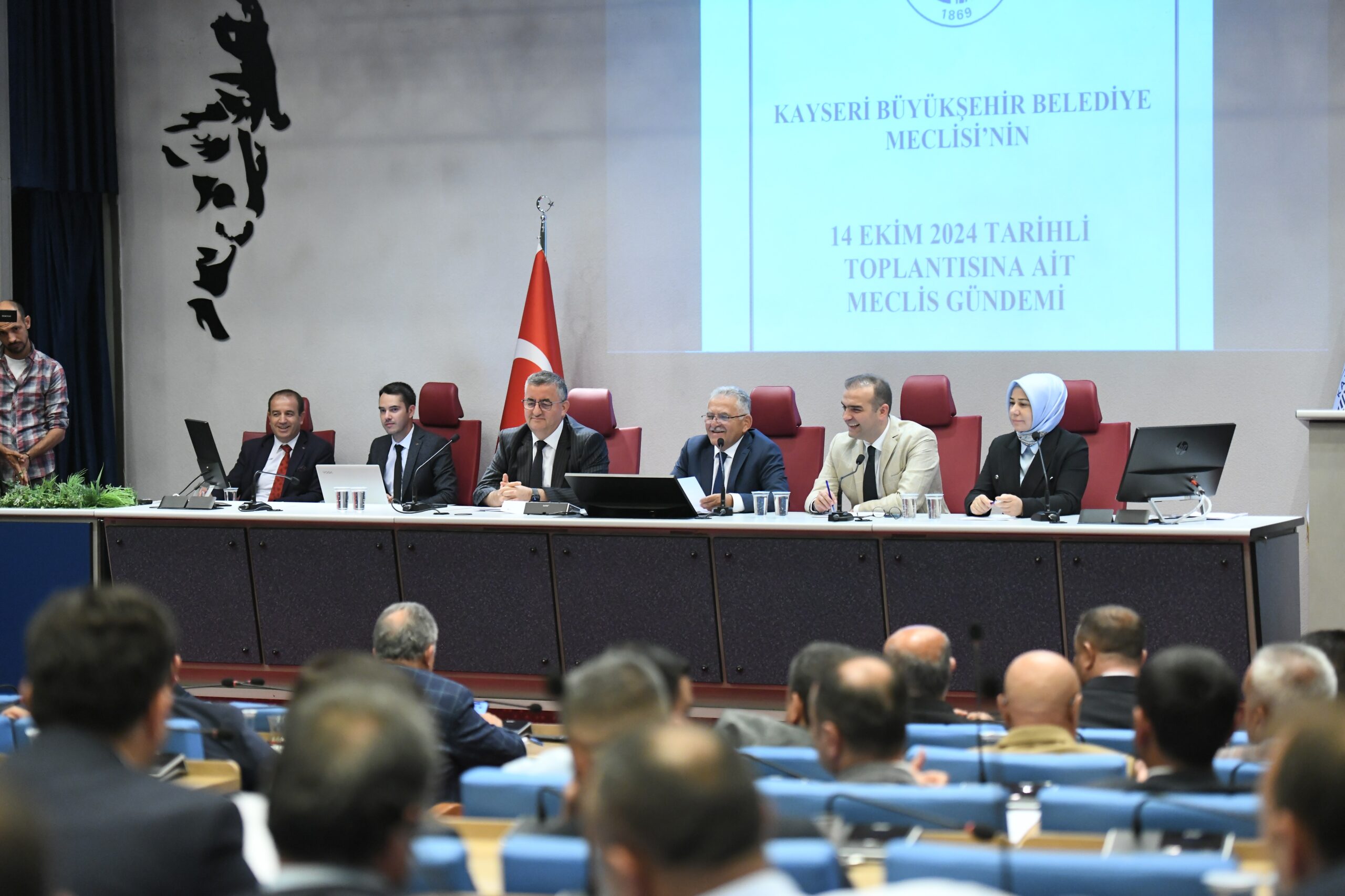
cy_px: 448
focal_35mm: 92
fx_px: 3437
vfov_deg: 14.9
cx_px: 672
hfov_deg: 22.1
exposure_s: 1/250
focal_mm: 92
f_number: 2.8
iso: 4000
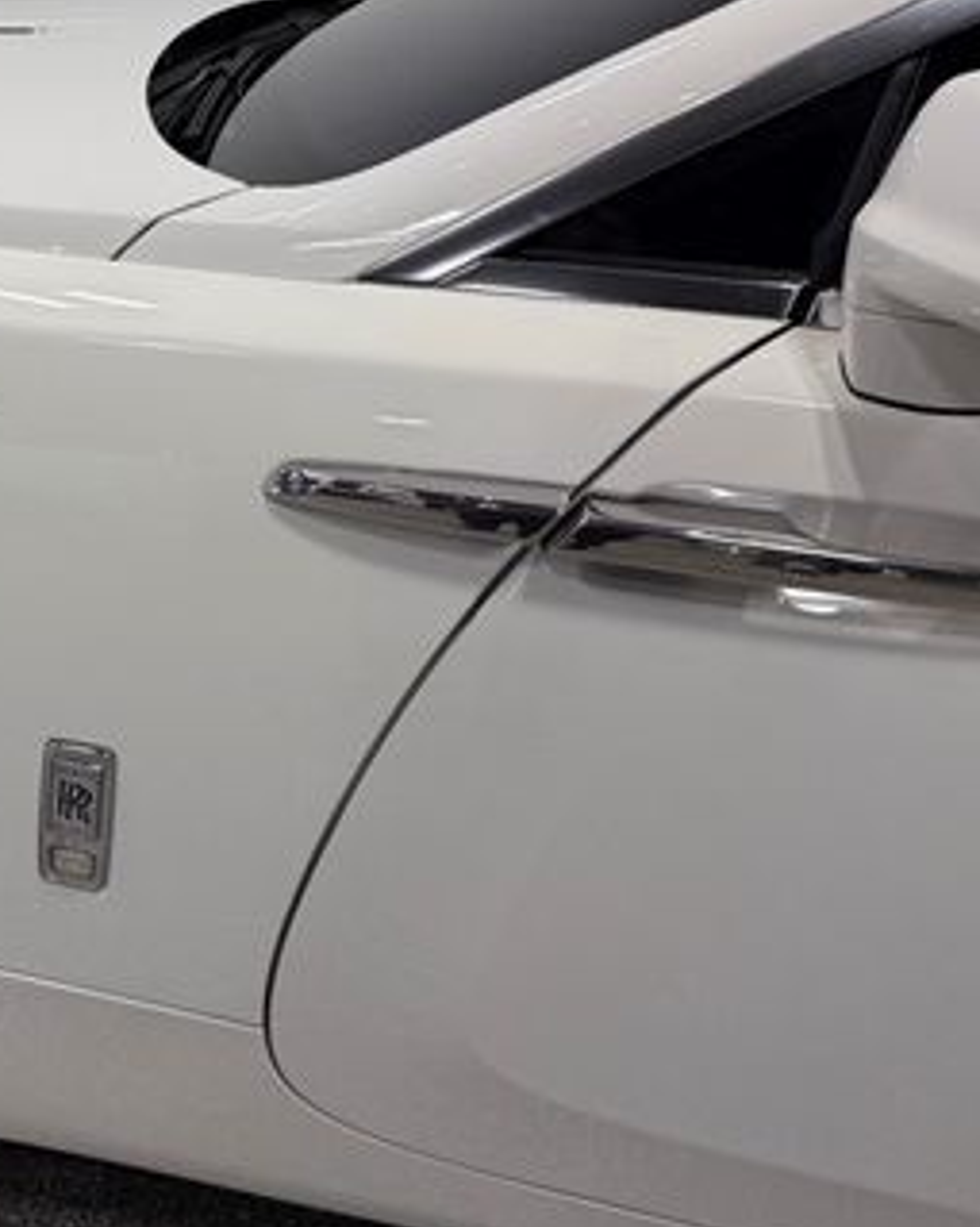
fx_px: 1705
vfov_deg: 39.4
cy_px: 512
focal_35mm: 47
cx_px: -58
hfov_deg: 29.4
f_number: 1.78
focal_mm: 6.76
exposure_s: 1/517
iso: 80
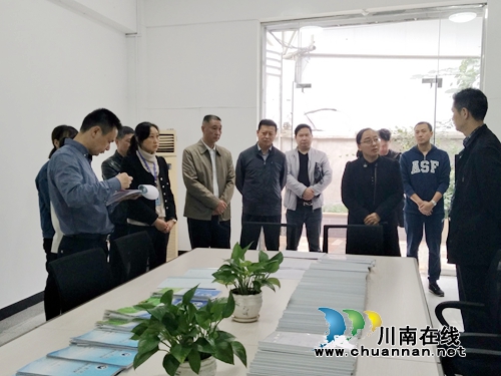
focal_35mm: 26
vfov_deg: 53.1
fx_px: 376
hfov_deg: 67.3
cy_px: 188
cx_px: 250
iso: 200
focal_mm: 3.88
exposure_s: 1/33.3
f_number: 2
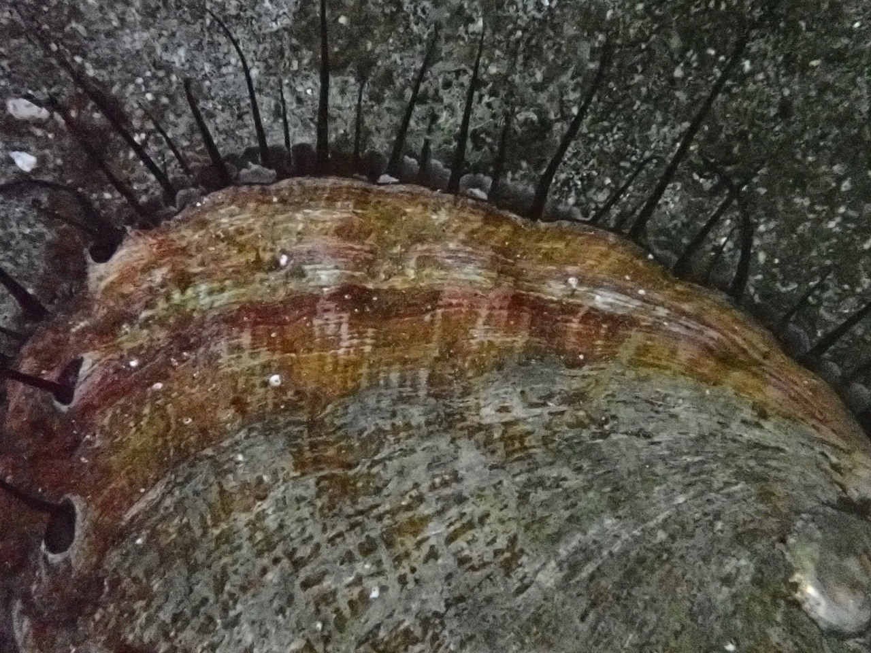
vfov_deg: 46.8
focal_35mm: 30
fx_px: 755
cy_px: 326
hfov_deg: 60.0
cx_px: 436
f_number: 3.2
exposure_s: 1/500
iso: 12800
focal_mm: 5.5
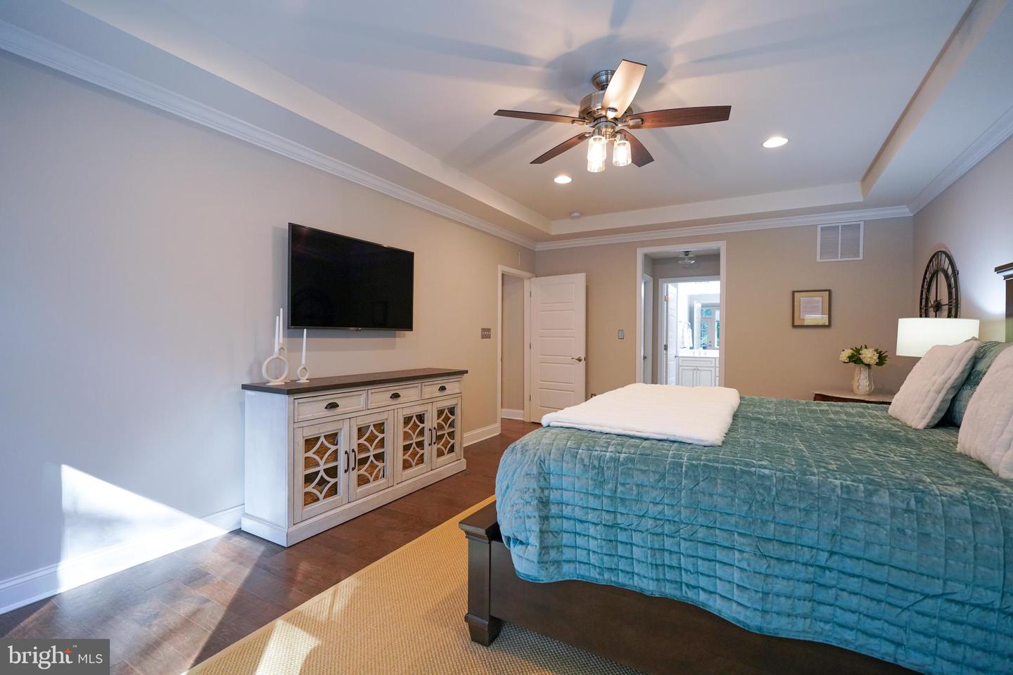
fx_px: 450
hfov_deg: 96.7
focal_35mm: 16
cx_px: 506
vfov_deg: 73.7
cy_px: 338
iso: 1600
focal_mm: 16
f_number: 3.5
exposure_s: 1/160
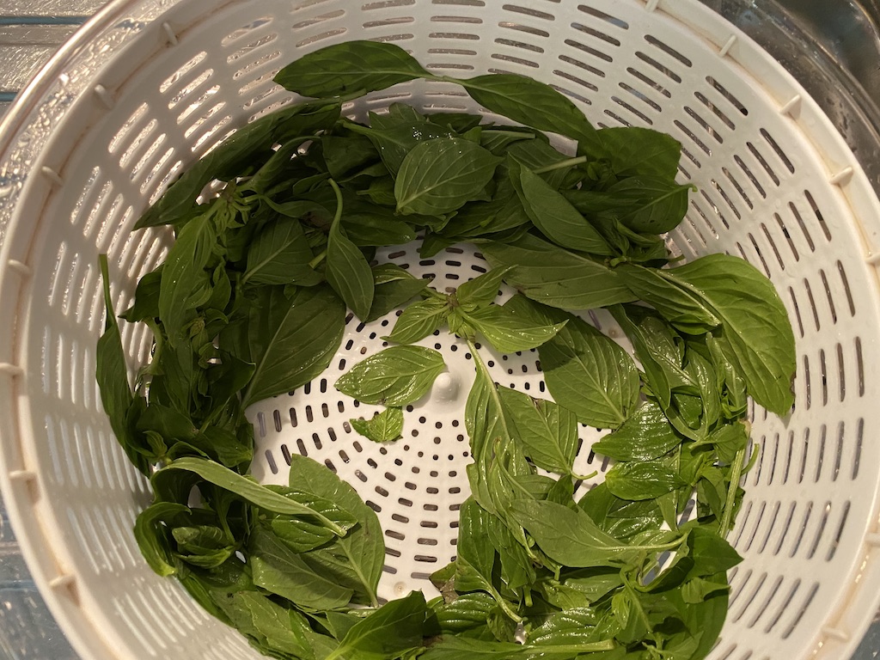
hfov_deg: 67.3
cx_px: 440
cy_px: 330
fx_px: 661
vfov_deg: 53.1
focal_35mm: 26
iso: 500
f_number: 1.8
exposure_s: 1/50
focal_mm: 4.25
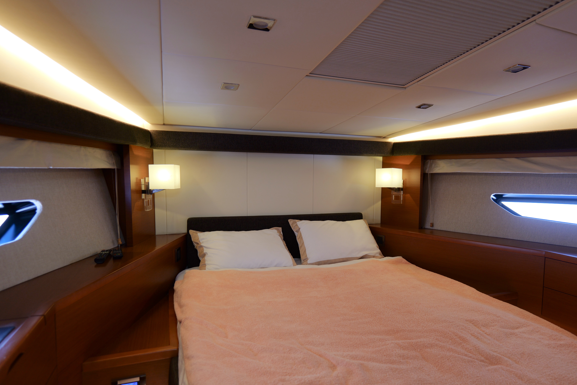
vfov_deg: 59.5
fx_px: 337
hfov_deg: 81.1
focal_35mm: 21
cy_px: 201
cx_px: 303
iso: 320
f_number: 3.5
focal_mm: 20
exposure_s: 1/80
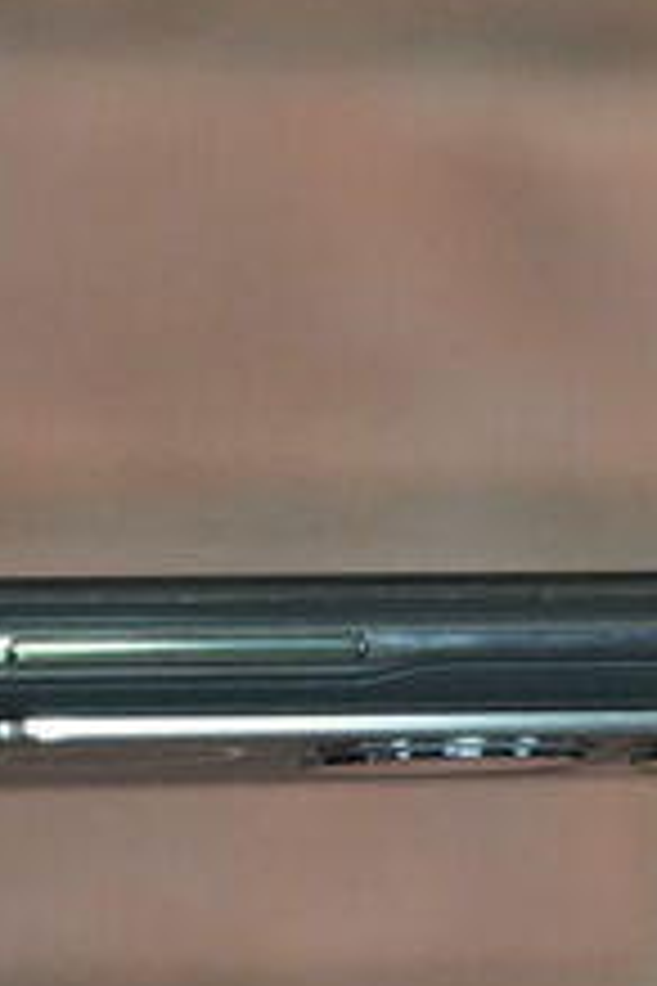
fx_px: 6433
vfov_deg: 8.7
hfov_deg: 5.8
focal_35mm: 235
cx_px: -313
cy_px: 783
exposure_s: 1/160
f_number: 6.3
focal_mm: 62
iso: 10000
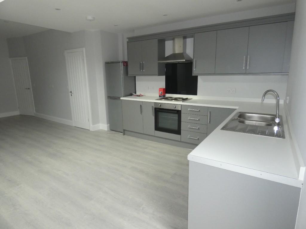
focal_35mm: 20
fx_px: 177
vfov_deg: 66.0
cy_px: 114
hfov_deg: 81.7
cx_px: 153
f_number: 2.8
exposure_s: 1/60
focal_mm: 3.6
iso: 320
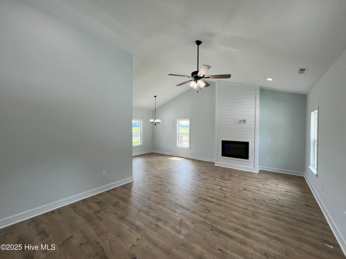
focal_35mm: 13
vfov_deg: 89.9
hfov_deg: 106.2
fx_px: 130
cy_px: 130
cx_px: 173
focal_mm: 1.57
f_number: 1.8
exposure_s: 1/120
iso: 50
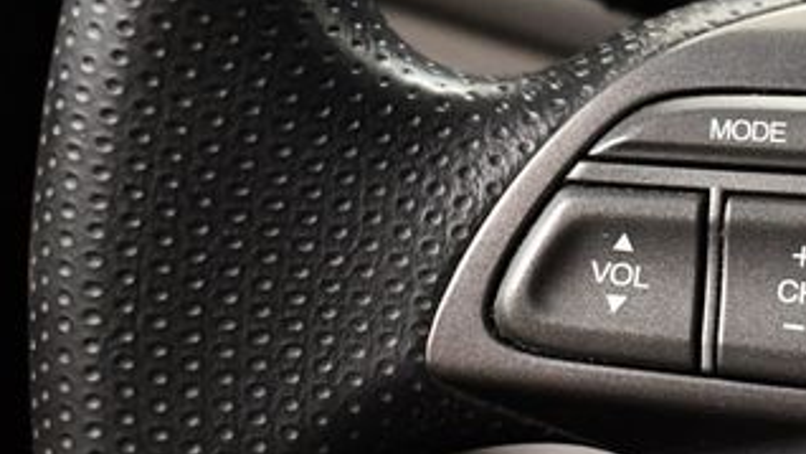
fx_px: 1625
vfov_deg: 15.9
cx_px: 684
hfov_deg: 27.1
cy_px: 190
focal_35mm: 76
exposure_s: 1/100
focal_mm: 18
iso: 3200
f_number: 3.5
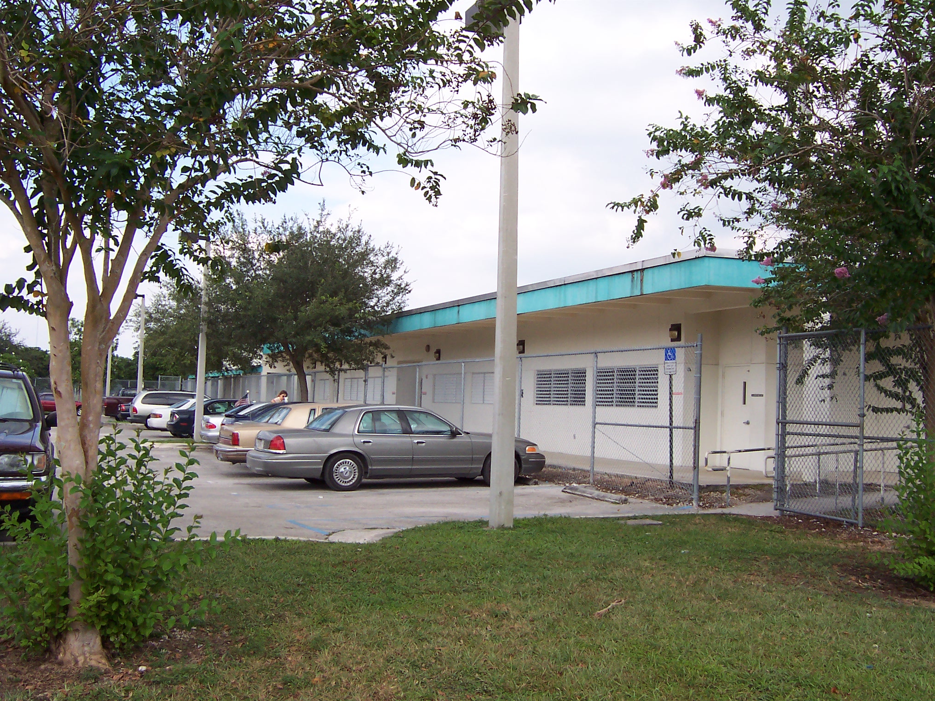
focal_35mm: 36
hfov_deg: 51.4
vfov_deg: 39.7
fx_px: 972
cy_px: 350
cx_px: 468
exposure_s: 1/350
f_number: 4
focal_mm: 5.6
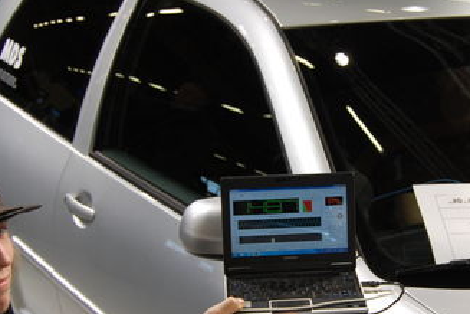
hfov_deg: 23.0
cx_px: 336
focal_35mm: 88
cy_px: 210
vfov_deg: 15.5
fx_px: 1149
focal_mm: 30
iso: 400
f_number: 5
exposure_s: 1/100
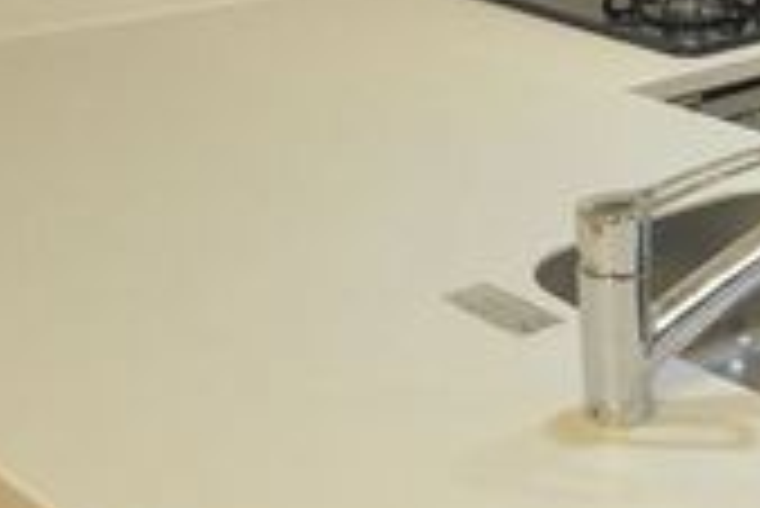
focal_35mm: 74
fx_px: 1561
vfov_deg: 17.6
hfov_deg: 25.9
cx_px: 773
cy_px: 602
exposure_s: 1/30
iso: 900
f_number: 5
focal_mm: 13
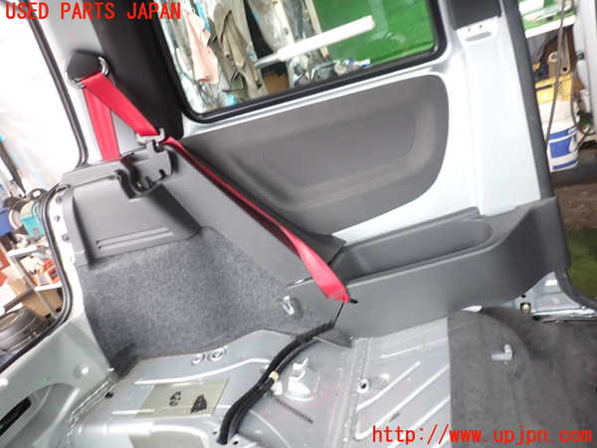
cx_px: 298
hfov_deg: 69.4
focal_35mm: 25
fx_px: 431
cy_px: 224
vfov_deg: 54.9
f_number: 2
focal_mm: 4.5
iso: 200
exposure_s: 1/40
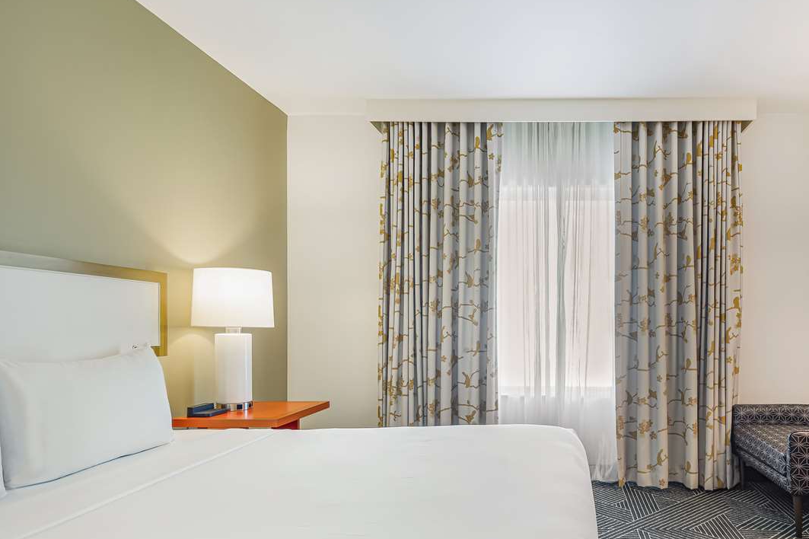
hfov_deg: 70.2
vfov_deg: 51.9
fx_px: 547
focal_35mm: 24
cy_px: 334
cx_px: 558
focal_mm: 11.5
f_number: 7.1
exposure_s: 1/6
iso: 250
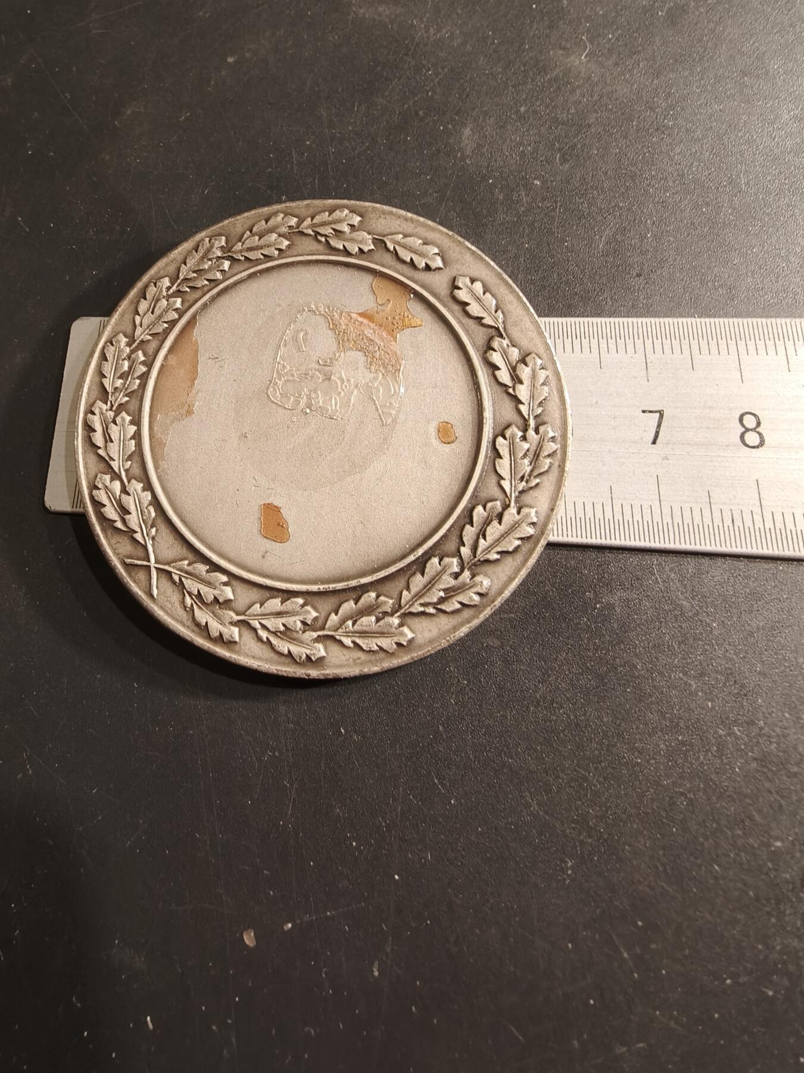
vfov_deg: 73.9
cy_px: 536
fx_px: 712
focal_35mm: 23
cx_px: 402
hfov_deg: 58.9
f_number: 2
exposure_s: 1/88.5
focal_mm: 2.32
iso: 160
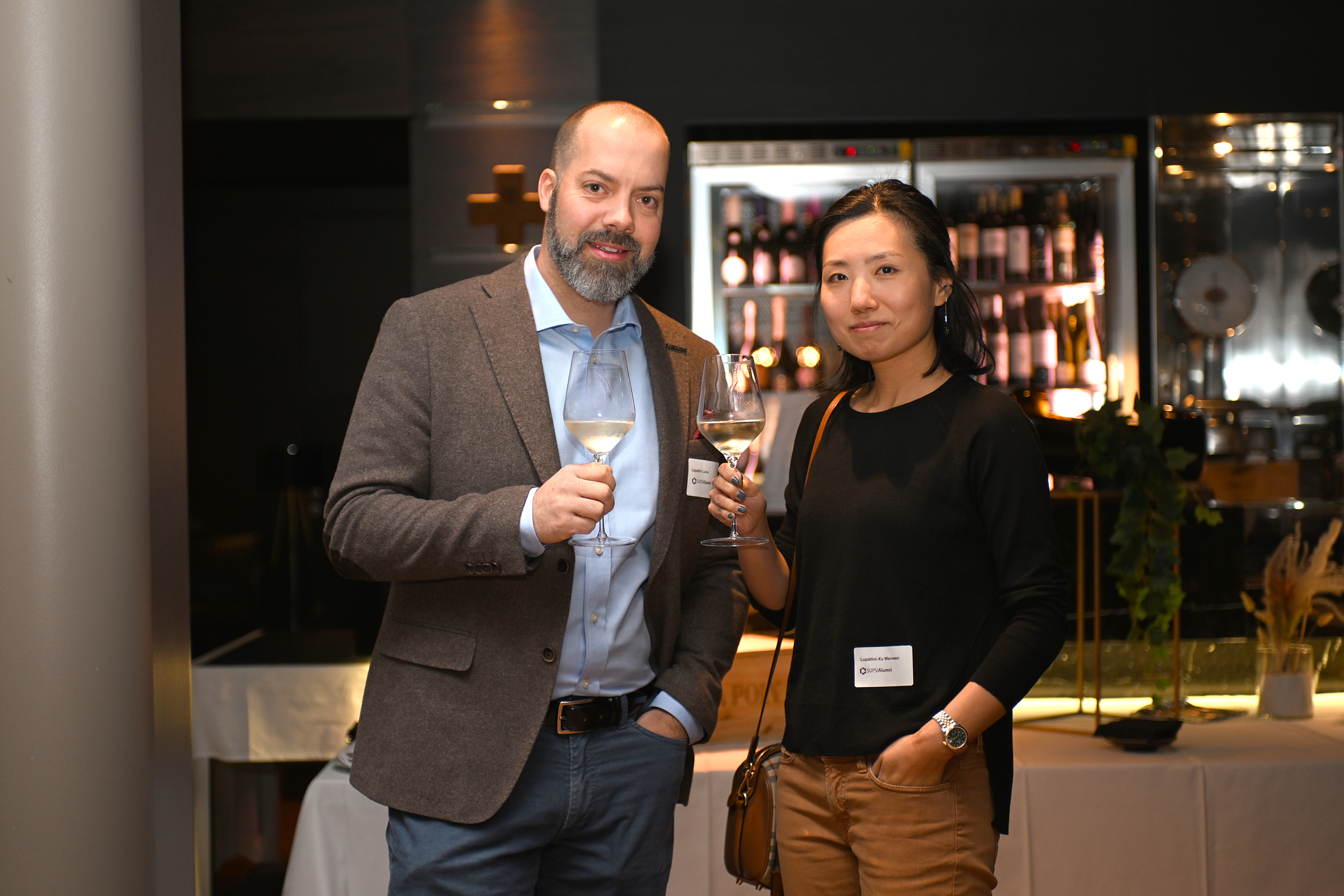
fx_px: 2314
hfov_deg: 32.4
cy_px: 448
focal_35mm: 62
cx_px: 672
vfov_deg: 21.9
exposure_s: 1/100
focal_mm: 62
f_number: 2.8
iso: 500
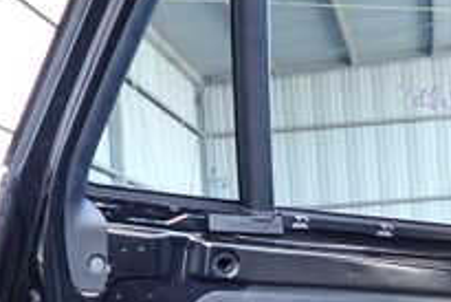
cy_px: 324
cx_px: 389
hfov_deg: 25.9
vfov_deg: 17.4
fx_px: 953
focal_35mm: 76
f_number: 2
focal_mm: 4.5
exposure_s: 1/40
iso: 200
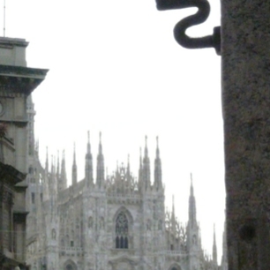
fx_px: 1015
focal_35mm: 115
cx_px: 121
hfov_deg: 15.2
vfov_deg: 15.1
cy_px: 213
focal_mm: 9.5
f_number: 8
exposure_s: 1/1600
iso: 800
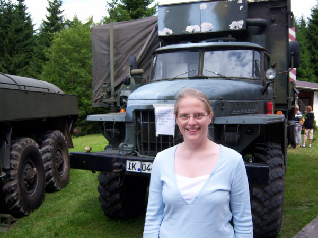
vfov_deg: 39.7
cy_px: 119
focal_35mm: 36
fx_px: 331
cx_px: 159
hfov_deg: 51.4
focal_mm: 7.5
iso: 80
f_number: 2.8
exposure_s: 1/640
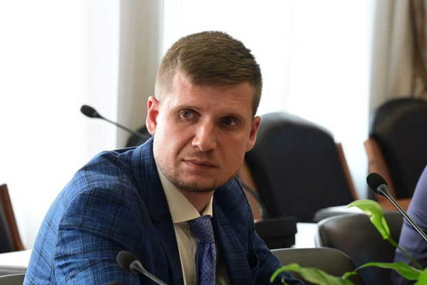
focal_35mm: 225
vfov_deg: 6.1
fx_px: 2669
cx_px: 202
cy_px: 147
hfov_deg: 9.1
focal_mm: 200
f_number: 8
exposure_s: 1/160
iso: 3200
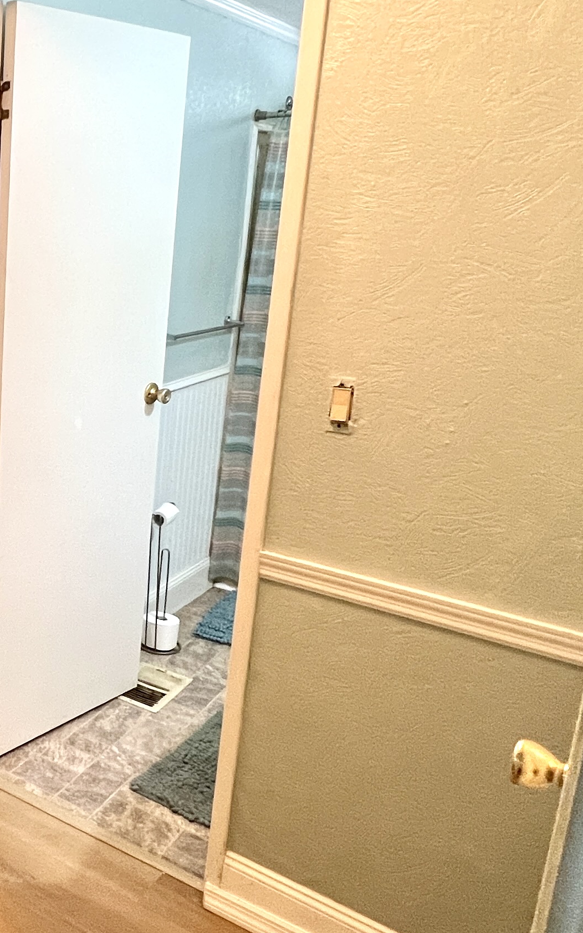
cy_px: 444
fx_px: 839
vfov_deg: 58.1
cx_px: -125
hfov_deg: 31.7
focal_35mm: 33
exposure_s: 1/60
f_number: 1.8
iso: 250
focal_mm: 1.57
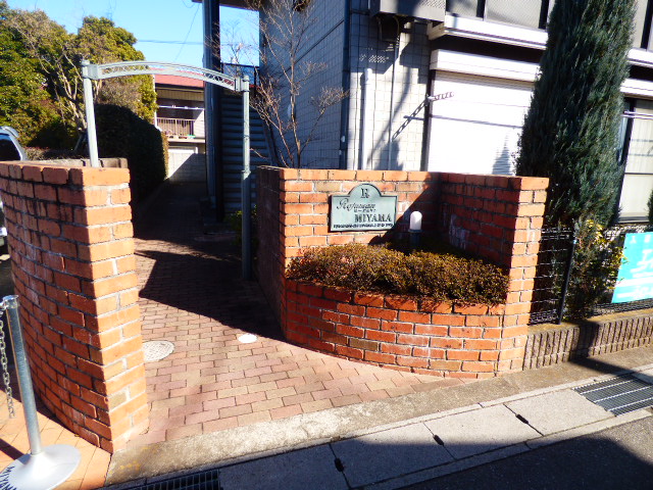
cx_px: 326
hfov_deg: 81.7
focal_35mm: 20
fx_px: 377
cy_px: 245
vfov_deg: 66.0
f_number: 2.8
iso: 100
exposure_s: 1/640
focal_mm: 3.58
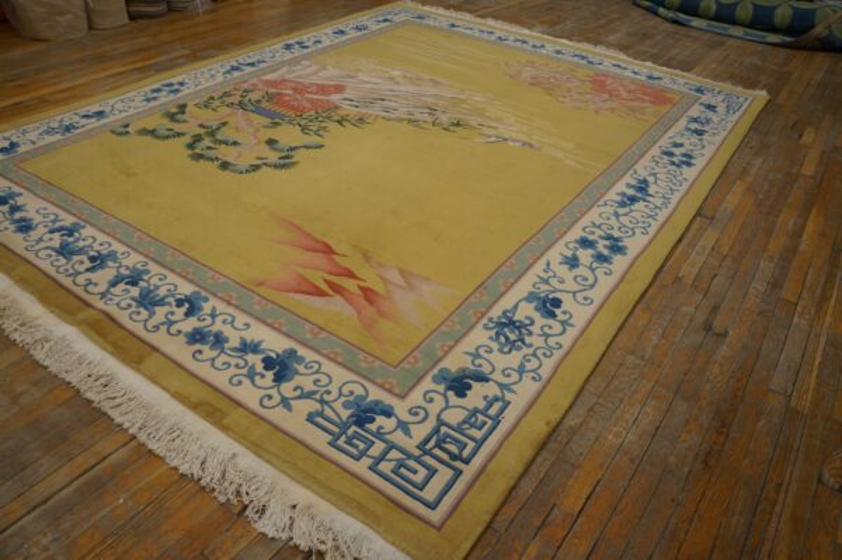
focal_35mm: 27
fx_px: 631
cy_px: 280
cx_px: 421
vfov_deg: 47.9
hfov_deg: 67.4
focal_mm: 18
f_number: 4
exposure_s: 1/60
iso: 400
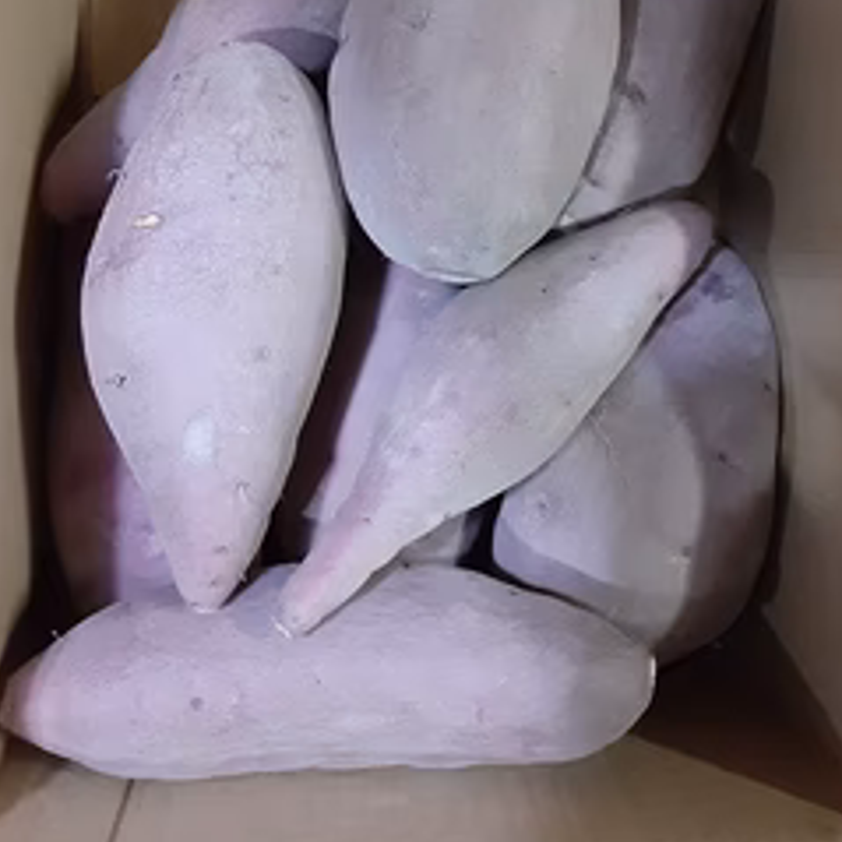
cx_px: 486
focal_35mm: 40
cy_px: 236
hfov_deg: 41.7
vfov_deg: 40.9
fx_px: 1101
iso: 500
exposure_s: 1/25
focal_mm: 2.91
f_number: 1.9
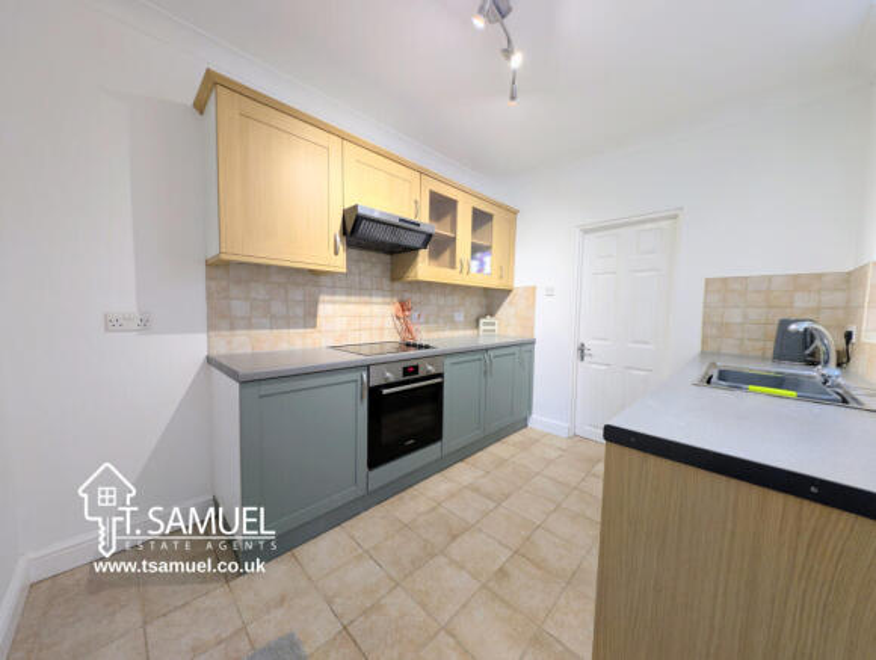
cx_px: 438
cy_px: 330
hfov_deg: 110.4
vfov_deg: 94.7
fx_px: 304
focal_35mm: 12
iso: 94
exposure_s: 1/15
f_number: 1.95
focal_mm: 2.23
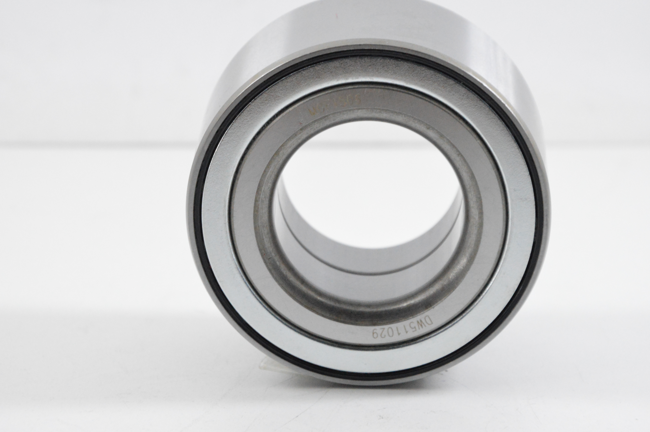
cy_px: 178
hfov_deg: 10.0
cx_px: 370
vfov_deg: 6.7
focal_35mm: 206
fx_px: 3710
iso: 3200
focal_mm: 105
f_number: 8
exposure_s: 1/100
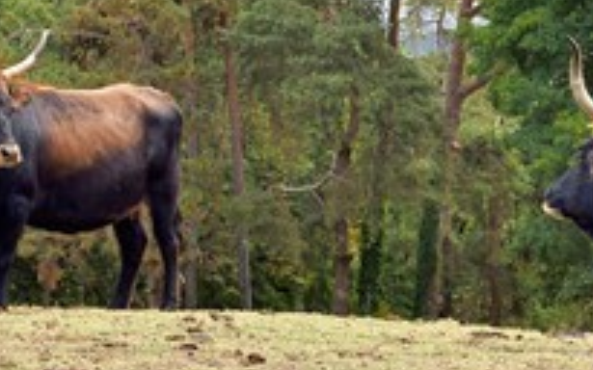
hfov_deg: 14.3
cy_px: 228
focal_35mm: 146
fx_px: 2359
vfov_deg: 9.0
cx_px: 457
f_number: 8
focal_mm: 70
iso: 200
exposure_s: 1/250
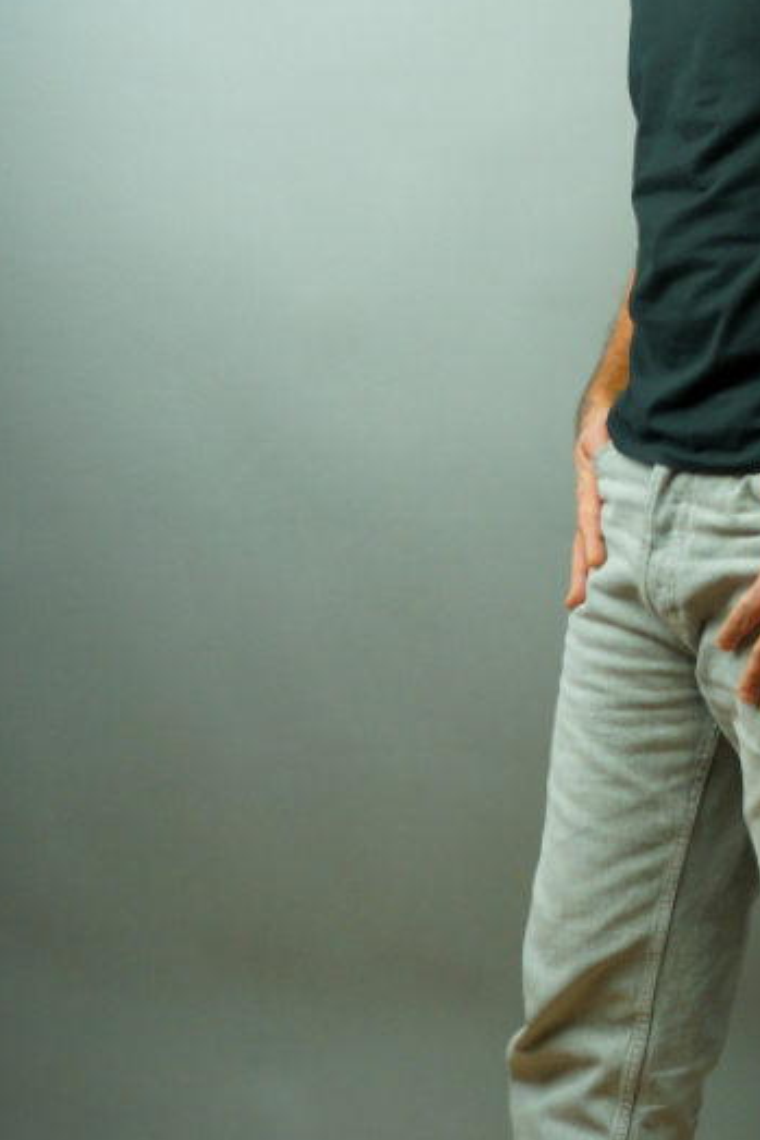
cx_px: 782
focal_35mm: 78
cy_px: 408
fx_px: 2468
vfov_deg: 25.9
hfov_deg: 17.1
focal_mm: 34
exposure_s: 1/250
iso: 2000
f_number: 5.6
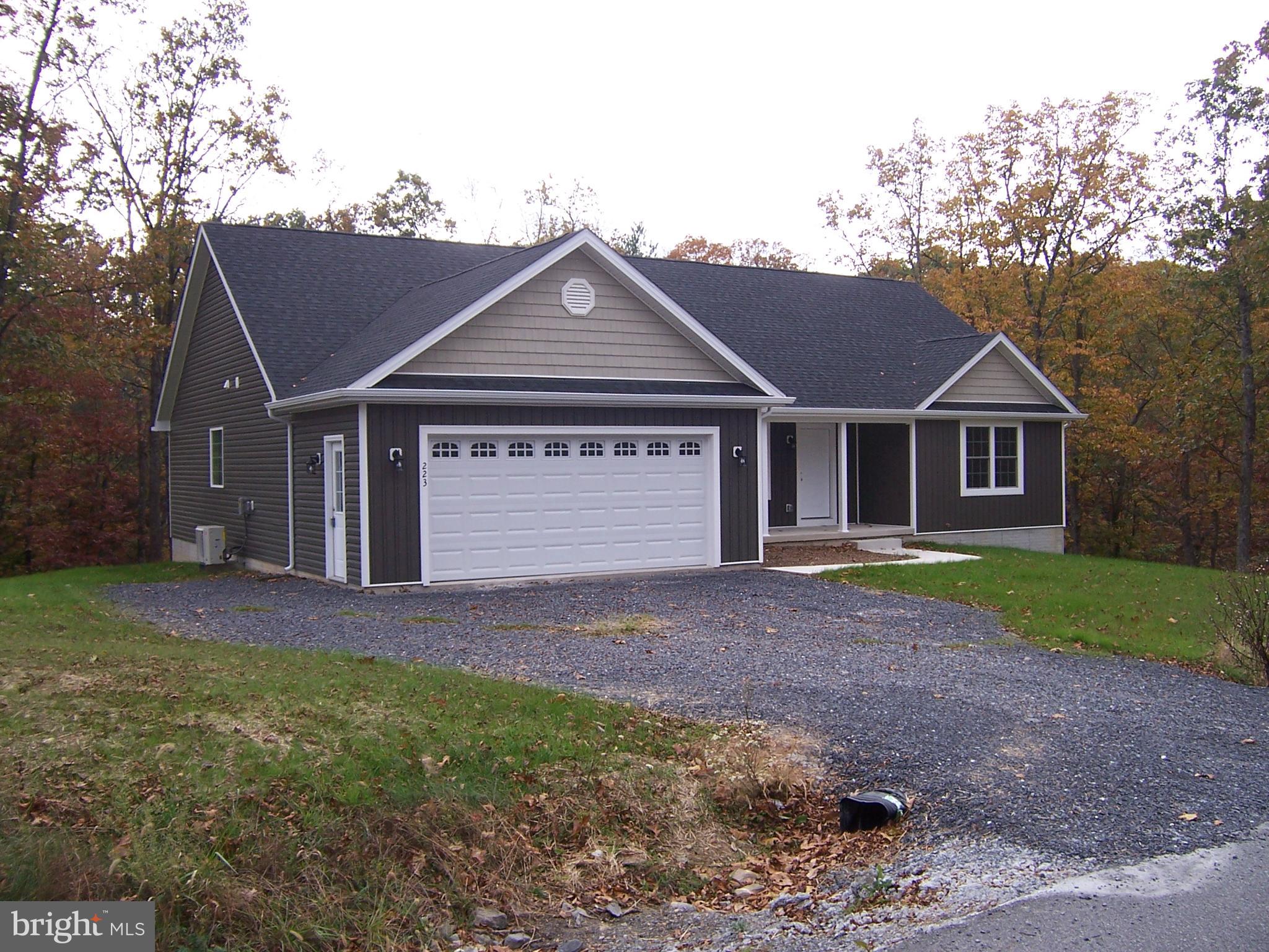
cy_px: 476
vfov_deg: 42.9
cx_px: 634
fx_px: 1210
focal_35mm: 33
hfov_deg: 55.4
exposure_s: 1/180
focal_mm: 5.5
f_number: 3.4
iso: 80
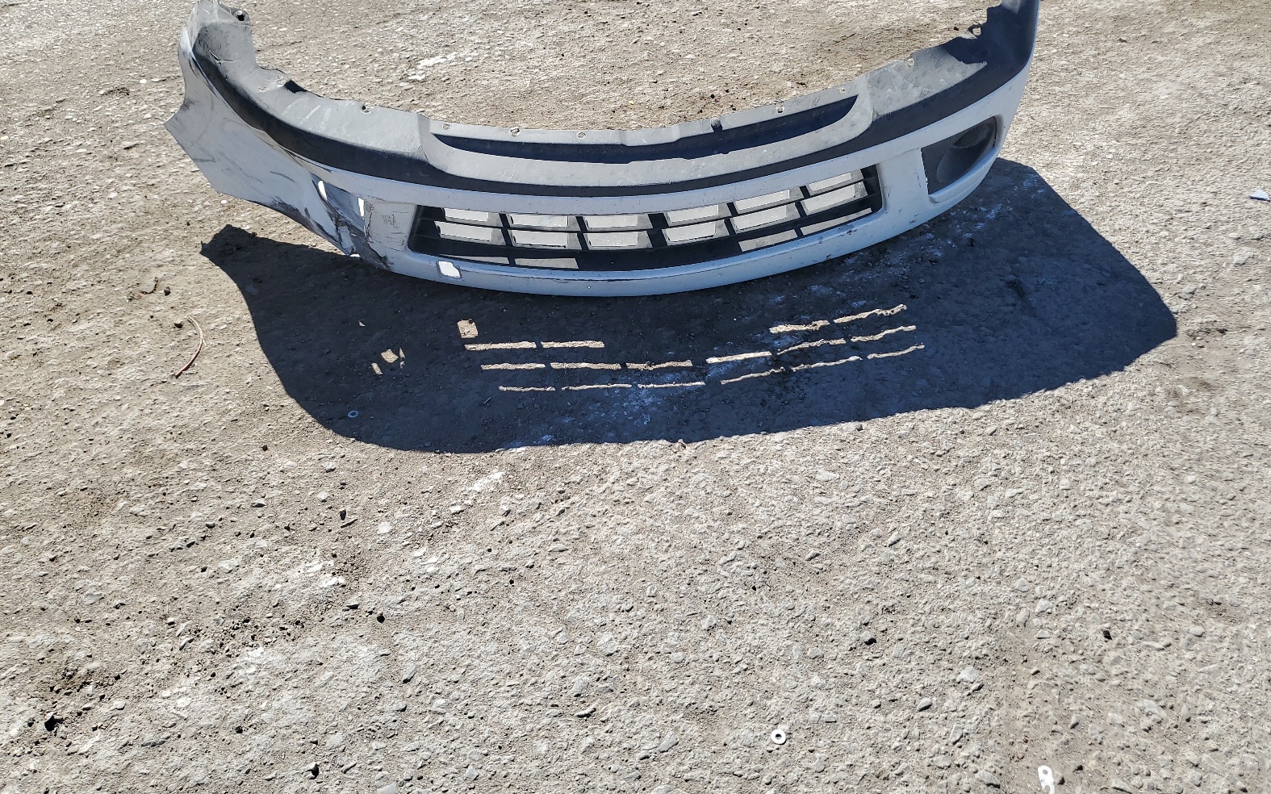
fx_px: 970
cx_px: 634
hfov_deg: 66.5
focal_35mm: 28
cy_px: 330
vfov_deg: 44.4
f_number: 1.5
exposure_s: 1/1667
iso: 50
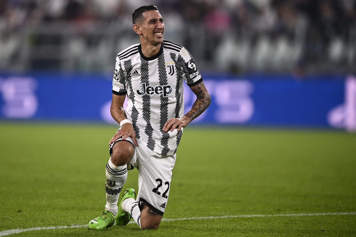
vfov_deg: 3.4
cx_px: 178
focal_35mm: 400
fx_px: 3955
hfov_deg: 5.2
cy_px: 118
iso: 1600
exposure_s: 1/1600
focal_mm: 400
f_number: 2.8
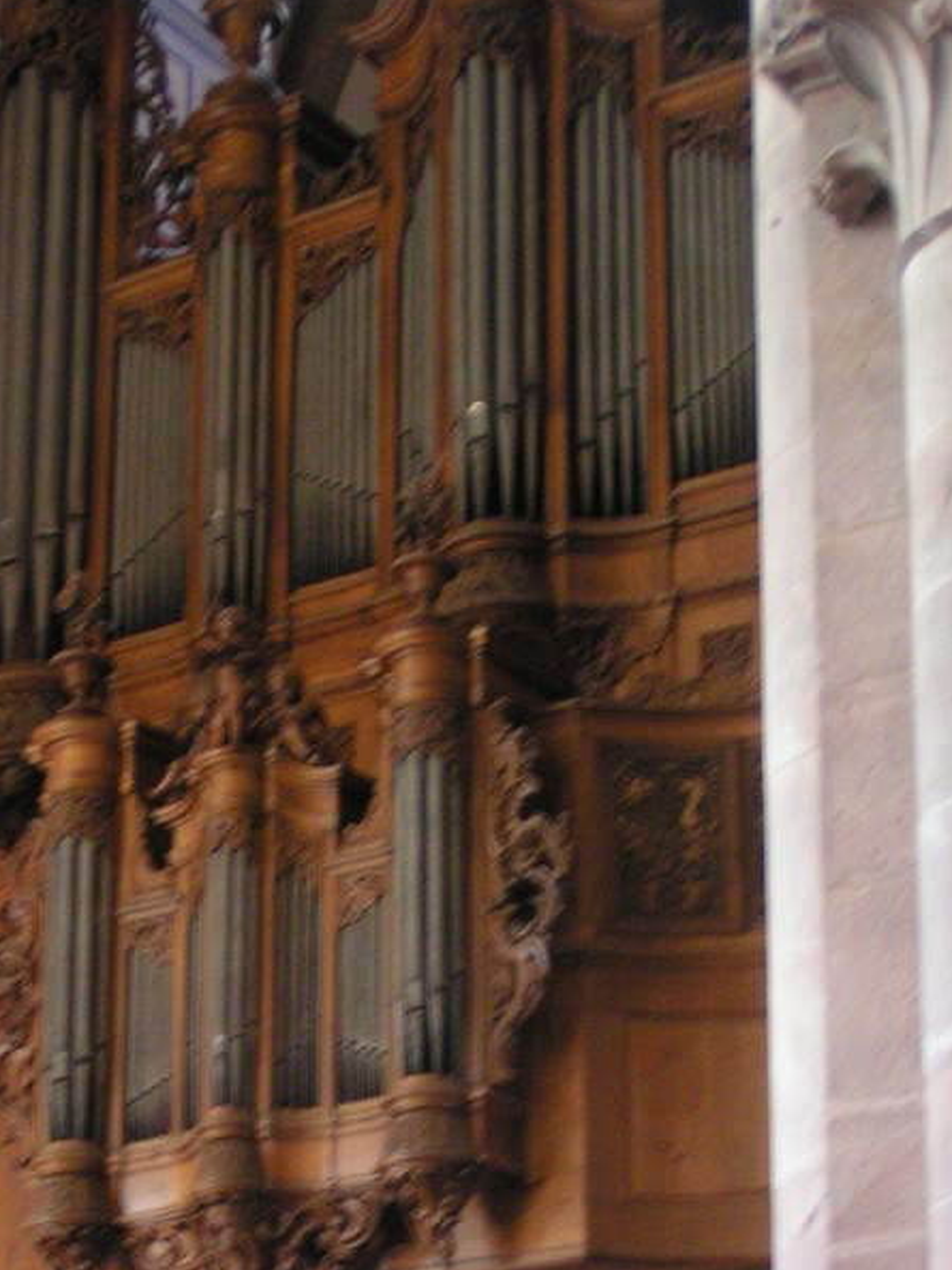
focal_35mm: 97
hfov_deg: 15.2
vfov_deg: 19.9
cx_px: 306
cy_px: 1132
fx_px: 3559
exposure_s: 1/4
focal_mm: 8.3
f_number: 3.2
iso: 200
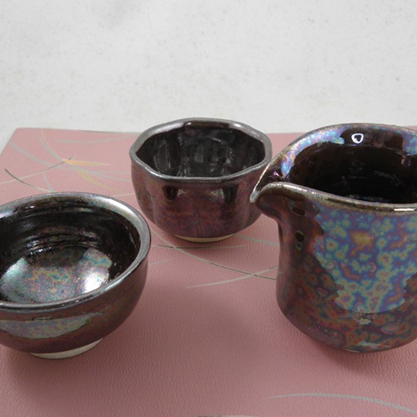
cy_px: 210
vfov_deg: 40.9
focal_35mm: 41
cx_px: 208
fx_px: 559
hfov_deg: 40.9
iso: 125
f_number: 3.1
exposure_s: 1/20
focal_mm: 6.07
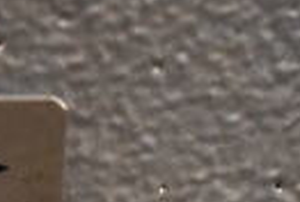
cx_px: -321
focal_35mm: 265
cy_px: 395
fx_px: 2213
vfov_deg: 5.1
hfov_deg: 7.4
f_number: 4.8
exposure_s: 1/125
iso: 9000
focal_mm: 38
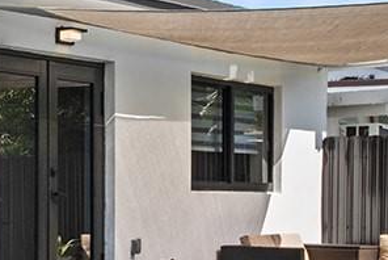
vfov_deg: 12.6
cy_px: 225
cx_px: -585
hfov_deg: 13.2
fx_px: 1165
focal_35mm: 108
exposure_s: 1/200
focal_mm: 13
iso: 400
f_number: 8
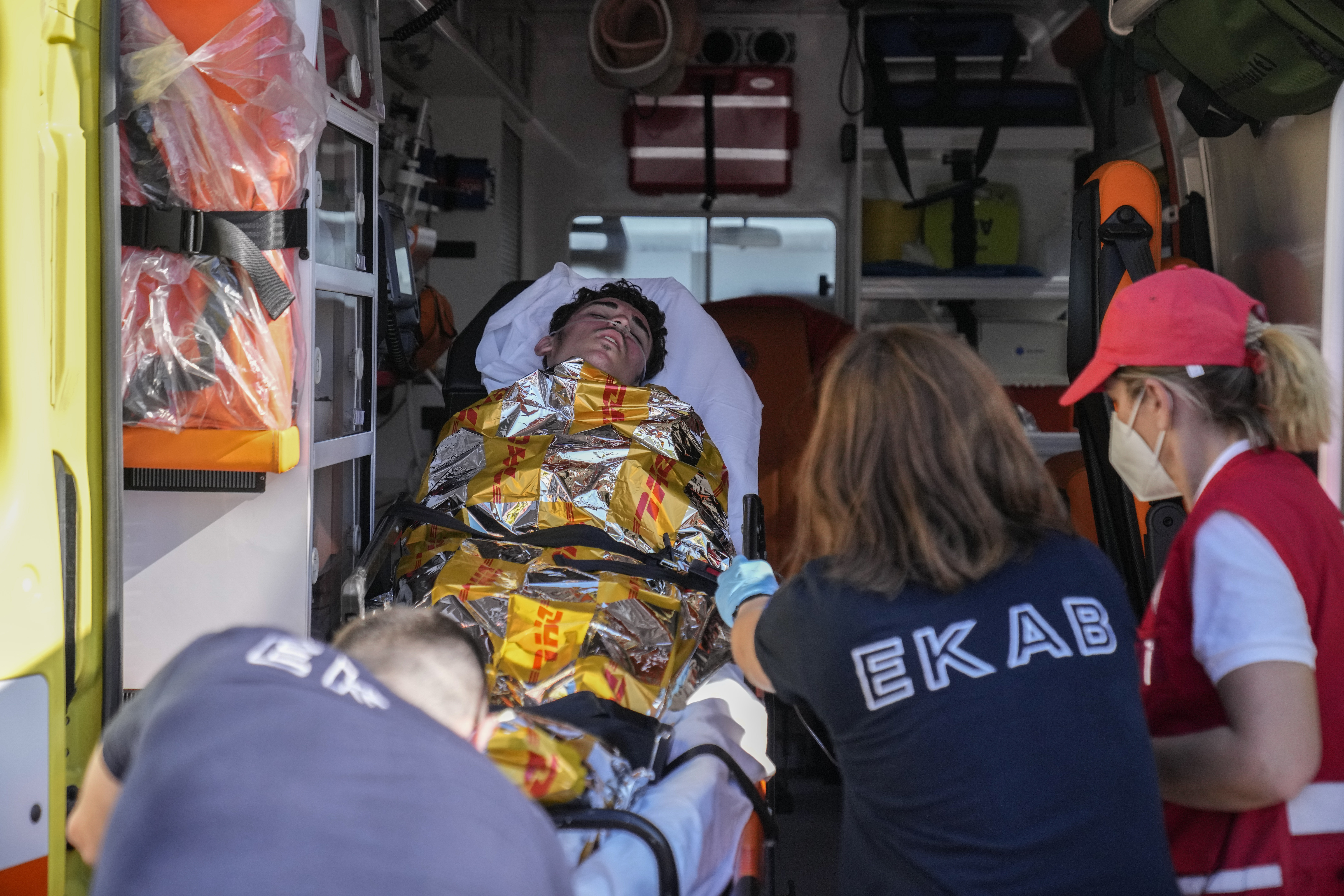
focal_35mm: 70
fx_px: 2613
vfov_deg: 19.5
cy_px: 448
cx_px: 672
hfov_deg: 28.8
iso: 2000
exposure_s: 1/8000
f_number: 3.2
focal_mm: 70
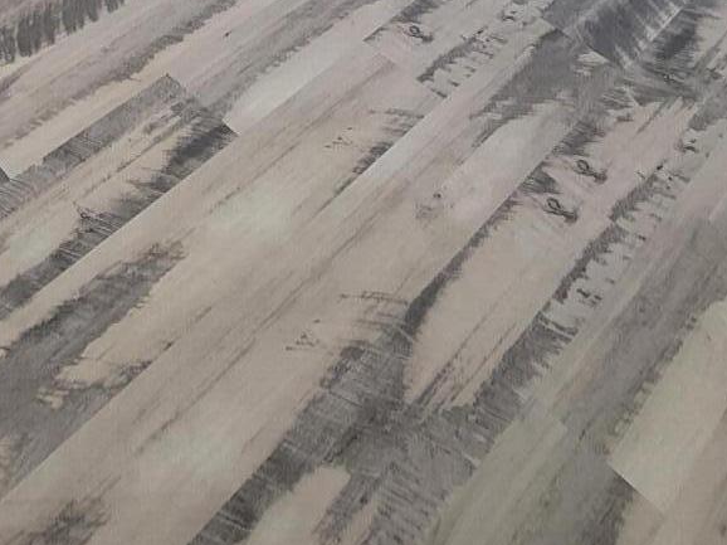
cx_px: 262
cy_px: -389
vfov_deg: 22.3
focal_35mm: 45
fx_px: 945
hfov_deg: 41.7
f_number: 2.2
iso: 125
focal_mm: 2.2
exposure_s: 1/60
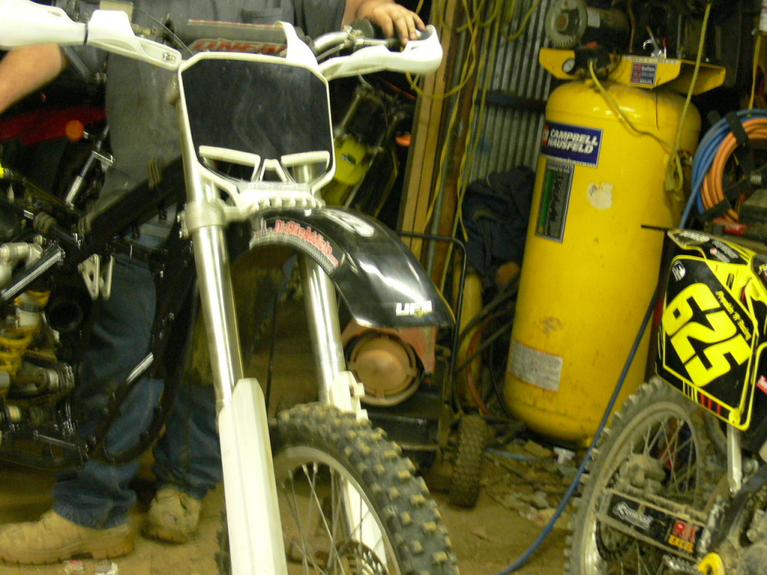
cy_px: 288
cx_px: 384
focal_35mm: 58
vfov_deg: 25.2
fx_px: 1285
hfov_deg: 33.2
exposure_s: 1/4
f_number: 3.2
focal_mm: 10.2
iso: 200
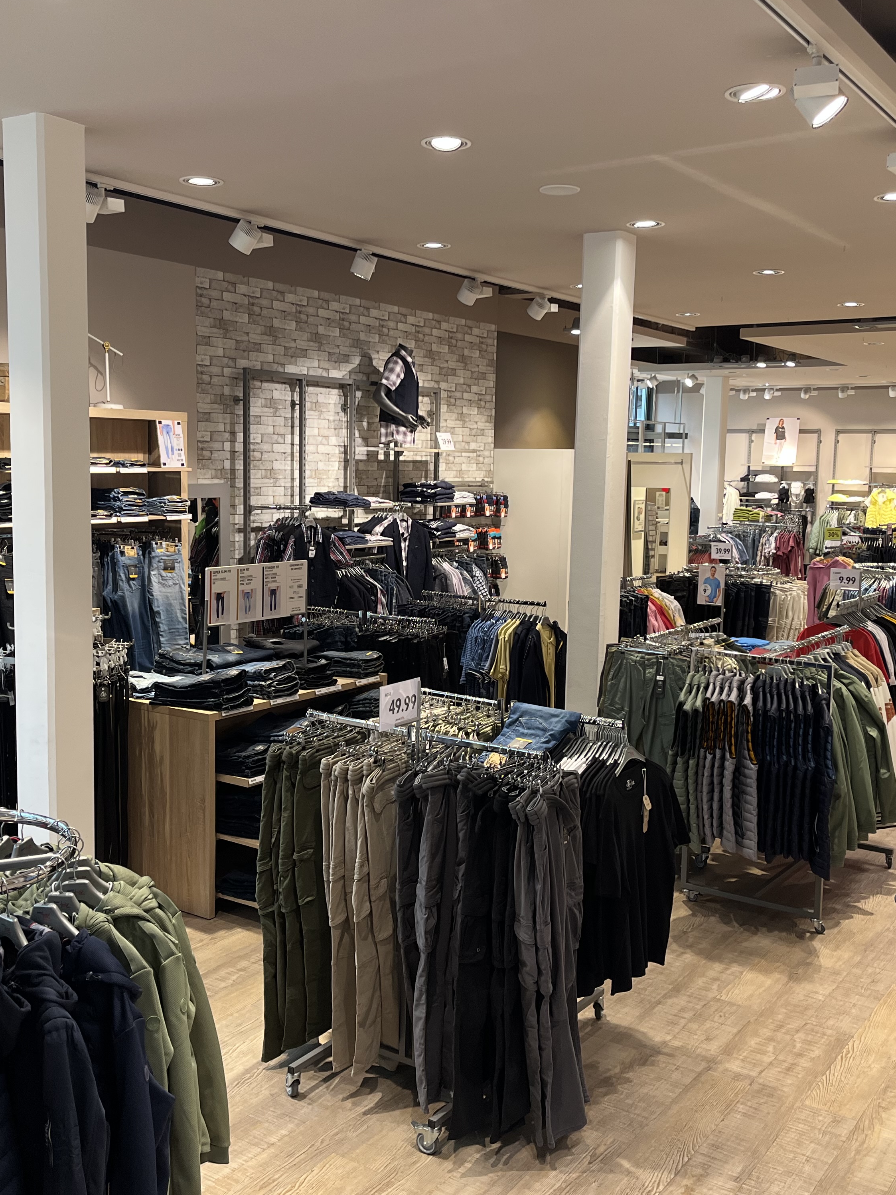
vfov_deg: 52.6
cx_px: 417
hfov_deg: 40.7
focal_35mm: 35
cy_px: 598
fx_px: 1208
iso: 125
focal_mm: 5.1
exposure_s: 1/100
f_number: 1.6
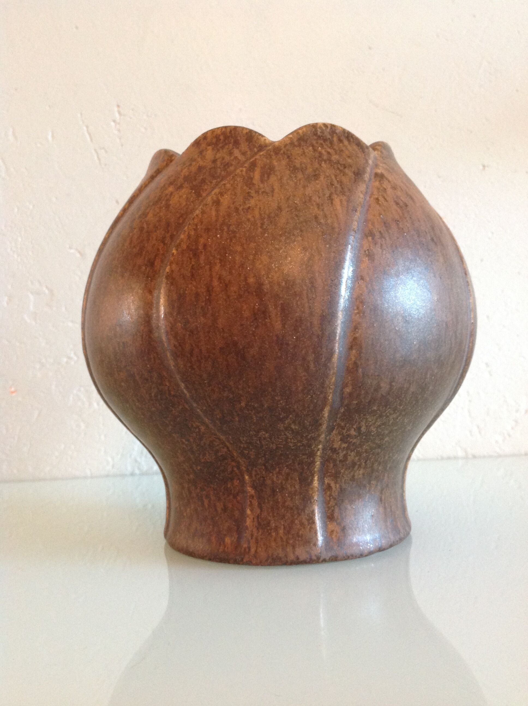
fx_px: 714
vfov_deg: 52.7
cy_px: 353
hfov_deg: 40.6
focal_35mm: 35
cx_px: 264
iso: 250
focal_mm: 4.28
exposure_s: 1/17
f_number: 2.4
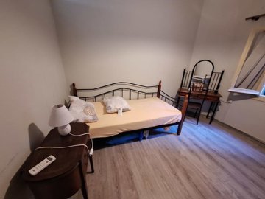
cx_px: 132
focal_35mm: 13
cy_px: 100
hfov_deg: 106.2
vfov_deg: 89.9
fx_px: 100
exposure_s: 1/20
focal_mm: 1.74
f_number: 2.2
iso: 500
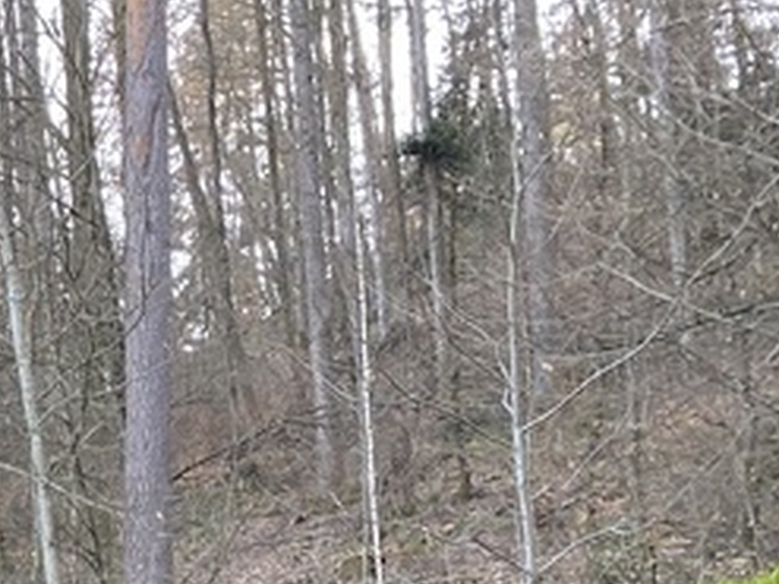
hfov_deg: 15.5
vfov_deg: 12.4
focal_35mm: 108
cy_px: 1099
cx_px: -653
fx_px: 2429
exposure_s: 1/121
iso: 100
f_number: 1.8
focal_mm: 4.25
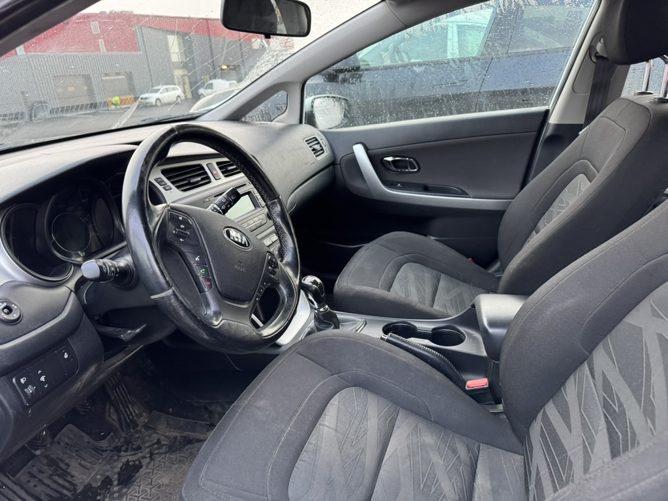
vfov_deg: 56.8
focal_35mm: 24
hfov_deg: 71.6
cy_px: 250
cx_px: 334
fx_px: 463
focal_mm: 6.76
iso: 200
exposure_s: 1/74
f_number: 1.78
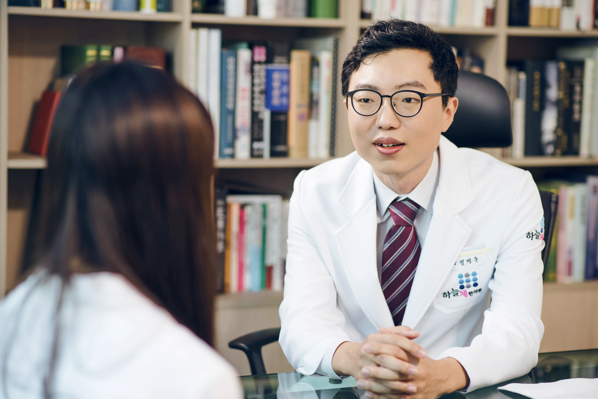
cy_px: 200
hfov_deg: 23.9
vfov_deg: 16.1
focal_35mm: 85
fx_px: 1412
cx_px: 299
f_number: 2.5
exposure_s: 1/160
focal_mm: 85
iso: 250
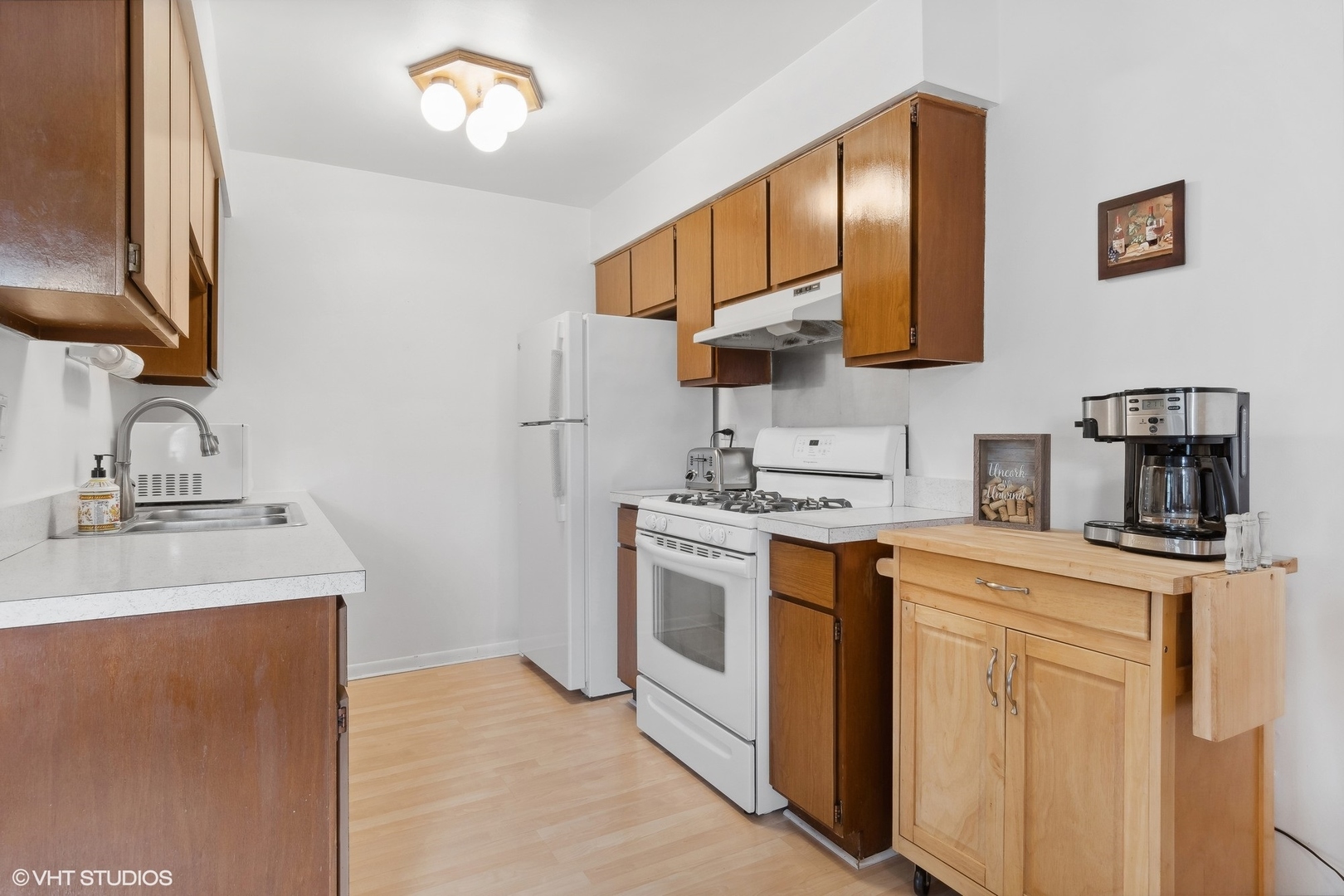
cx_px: 672
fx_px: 672
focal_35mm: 18
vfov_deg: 67.4
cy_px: 448
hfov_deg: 90.0
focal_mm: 12
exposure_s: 1/8
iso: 320
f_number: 8
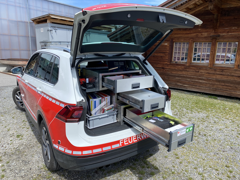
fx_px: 180
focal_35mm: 26
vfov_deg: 53.1
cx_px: 120
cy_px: 90
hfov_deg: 67.3
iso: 32
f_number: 1.8
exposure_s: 1/1808
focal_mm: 4.25
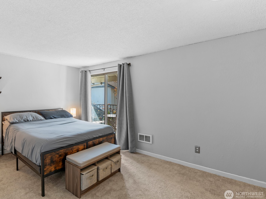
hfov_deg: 87.1
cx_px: 113
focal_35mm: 18
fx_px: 138
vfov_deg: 71.6
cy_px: 98
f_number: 8
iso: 200
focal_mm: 16
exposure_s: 1/2
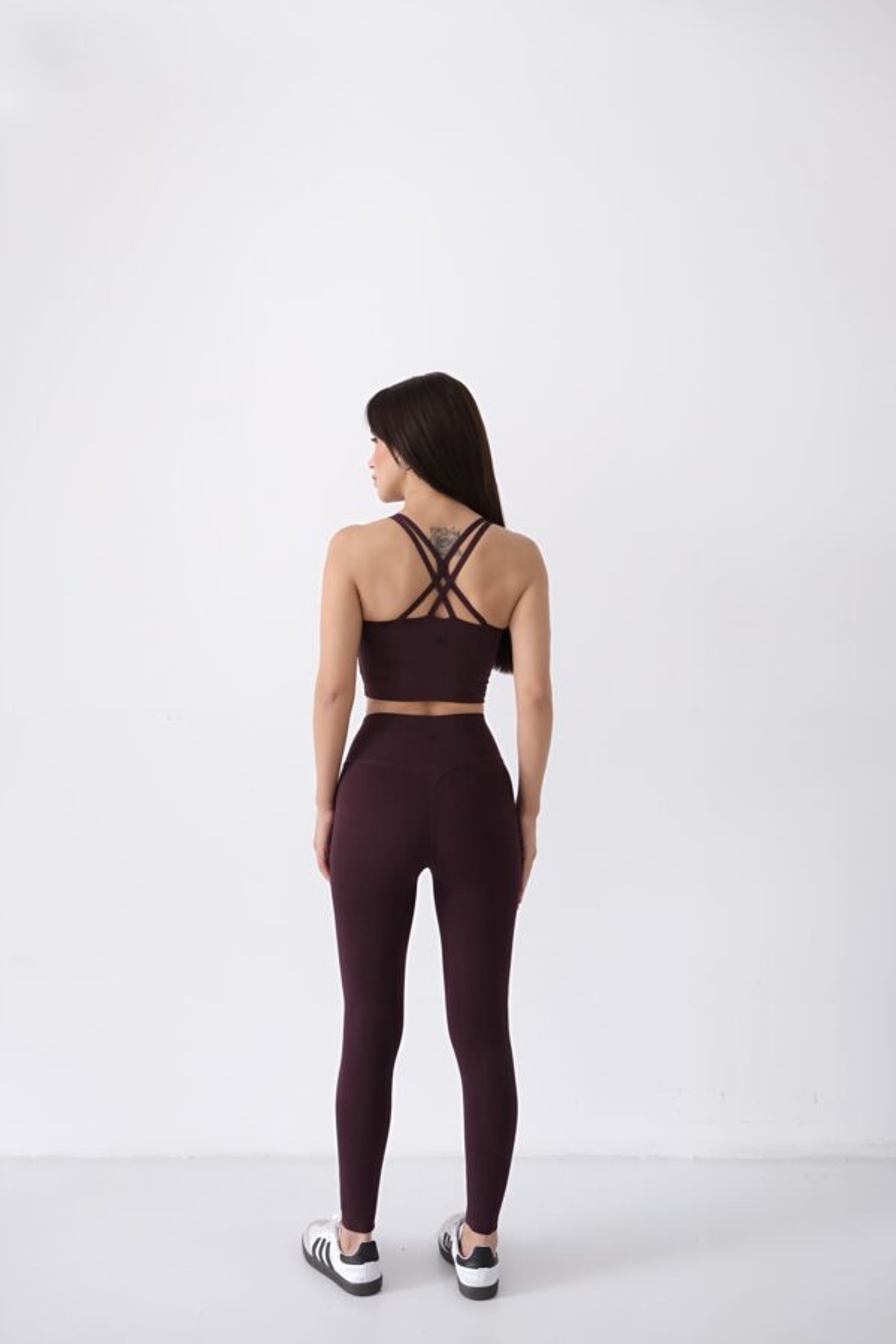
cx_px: 448
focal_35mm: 33
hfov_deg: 40.0
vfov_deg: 57.2
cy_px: 672
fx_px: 1232
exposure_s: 1/60
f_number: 5.6
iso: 2000
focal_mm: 22.3
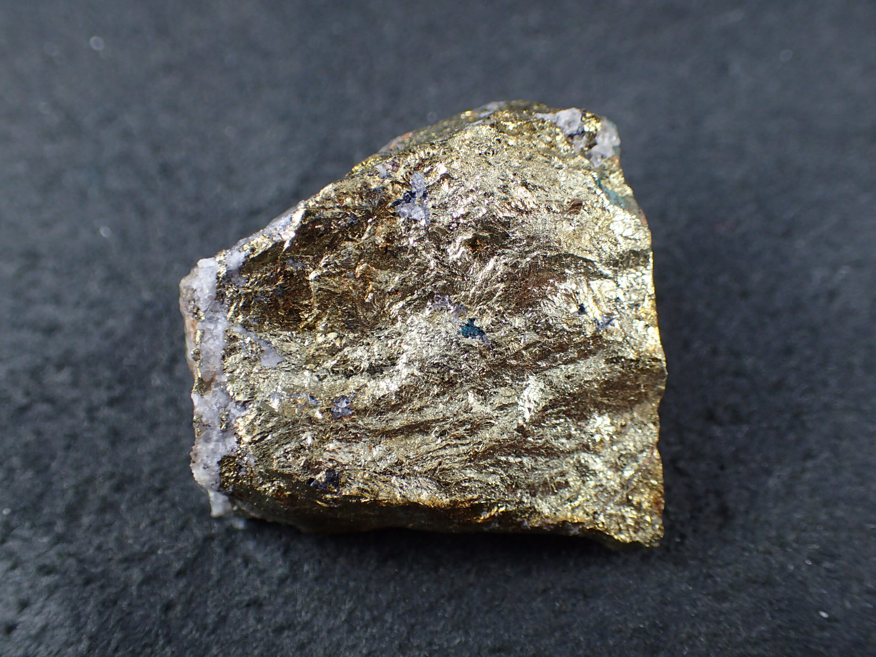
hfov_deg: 49.0
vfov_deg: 37.7
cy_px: 328
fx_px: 962
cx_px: 438
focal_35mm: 38
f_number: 2.7
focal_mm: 6.86
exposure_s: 1/160
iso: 200
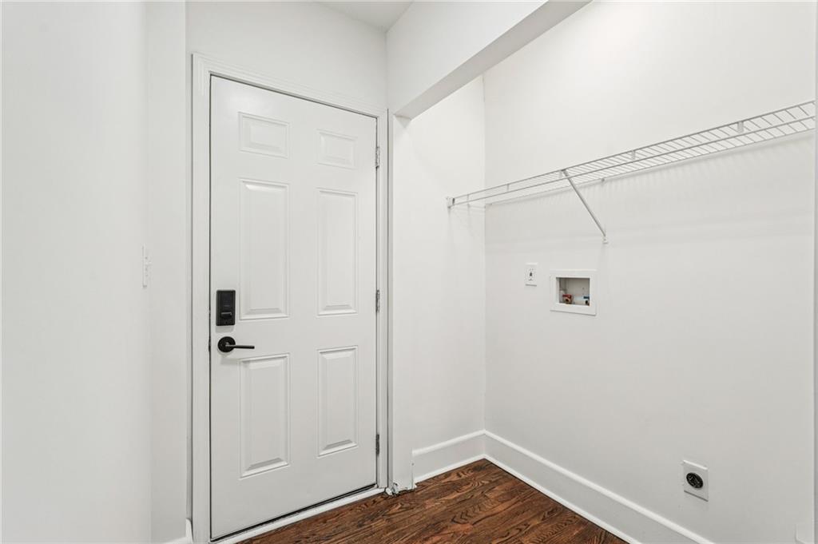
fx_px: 375
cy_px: 272
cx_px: 409
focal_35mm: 16
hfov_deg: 95.0
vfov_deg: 72.0
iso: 800
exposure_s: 1/50
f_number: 8
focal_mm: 16.5
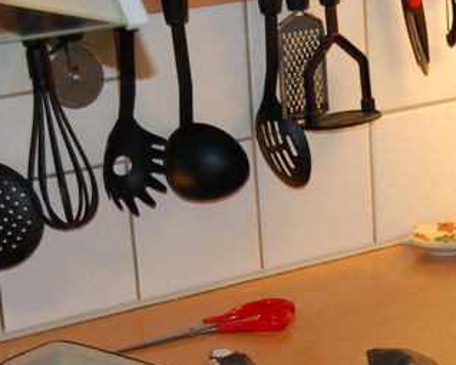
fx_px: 1605
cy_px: 287
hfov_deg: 16.0
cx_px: 419
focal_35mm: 119
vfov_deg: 12.9
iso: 400
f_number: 5.3
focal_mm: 42
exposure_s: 1/60
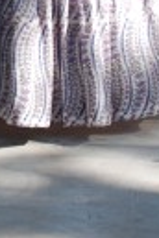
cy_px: -232
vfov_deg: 5.0
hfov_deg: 3.4
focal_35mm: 409
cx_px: -12
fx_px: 2713
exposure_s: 1/160
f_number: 6.3
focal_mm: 55
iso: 100
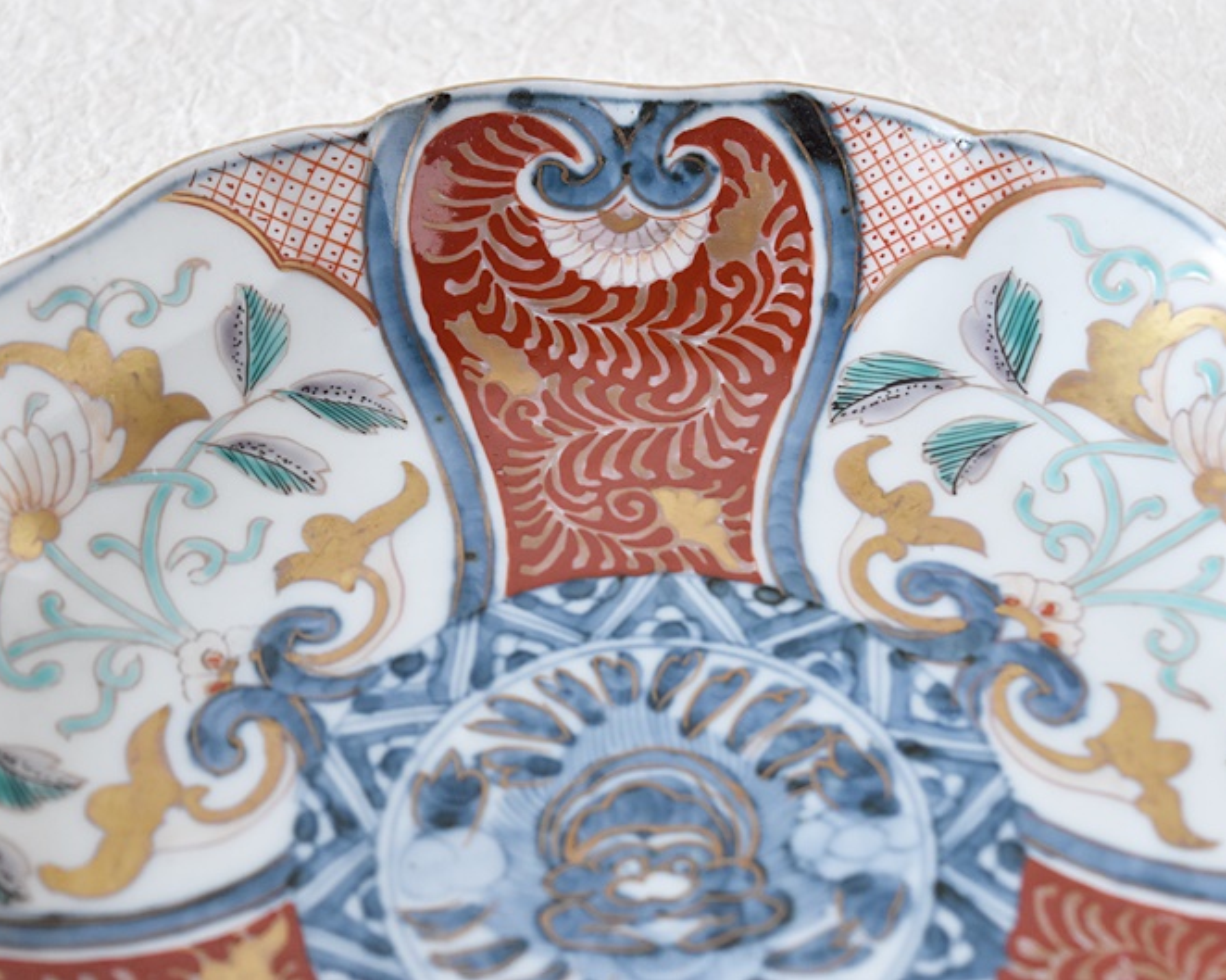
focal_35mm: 94
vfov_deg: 16.4
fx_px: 3394
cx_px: 602
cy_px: 488
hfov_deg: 20.5
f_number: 5.6
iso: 800
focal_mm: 55
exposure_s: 1/15
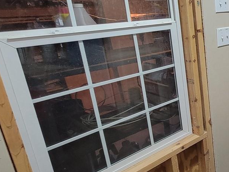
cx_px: 283
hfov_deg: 38.0
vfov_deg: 41.4
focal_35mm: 34
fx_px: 225
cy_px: 61
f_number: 2.2
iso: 320
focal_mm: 2.2
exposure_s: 1/40
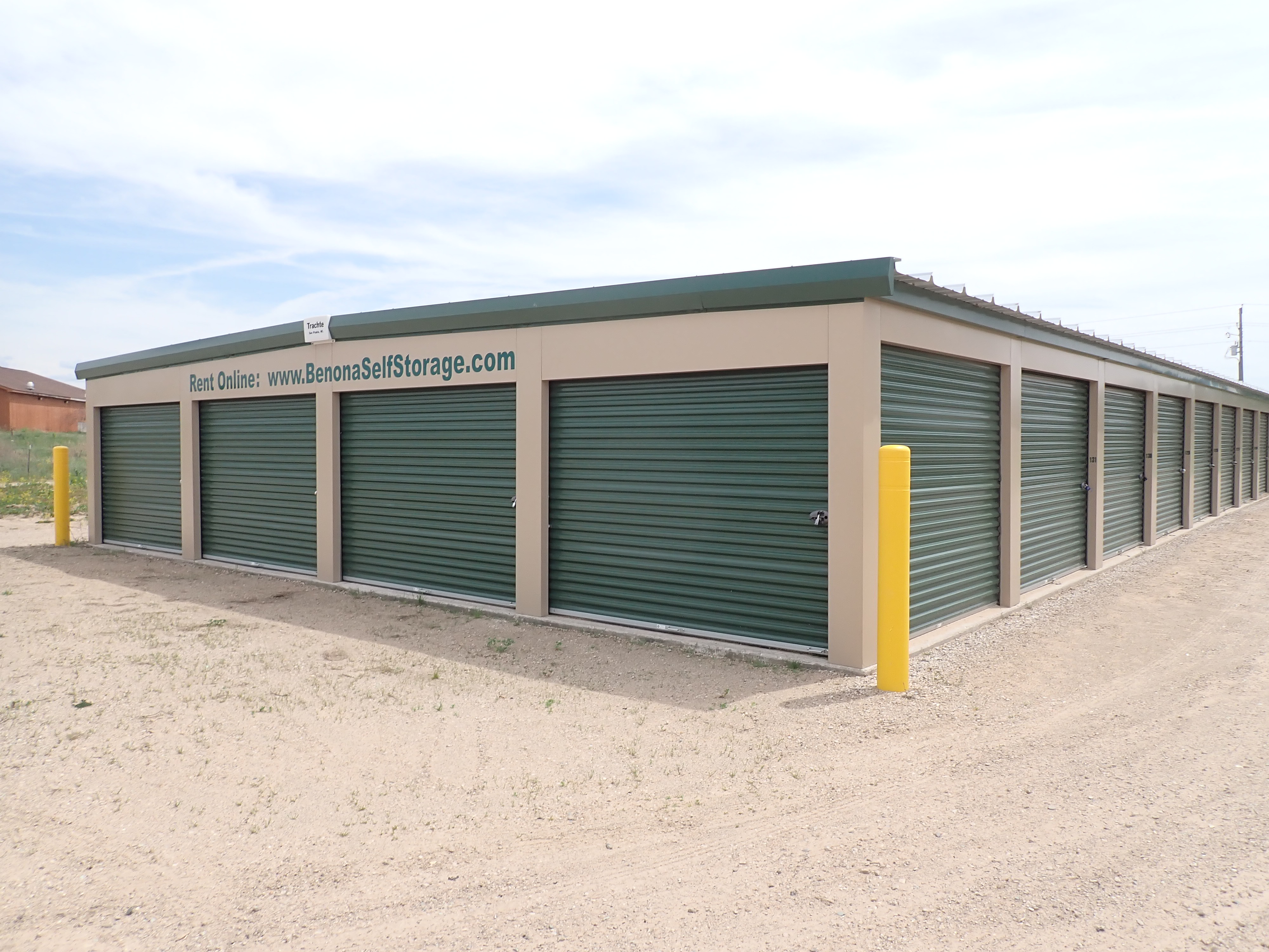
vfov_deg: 54.9
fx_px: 916
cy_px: 476
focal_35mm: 25
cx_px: 634
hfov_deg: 69.4
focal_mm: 4.5
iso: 100
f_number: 8
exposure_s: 1/160
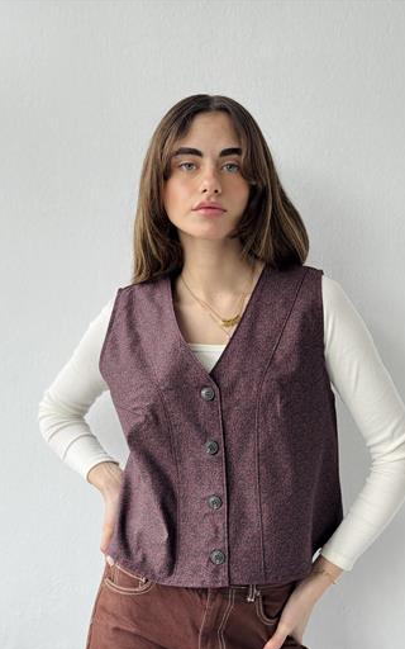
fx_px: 936
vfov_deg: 38.2
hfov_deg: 24.4
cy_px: 334
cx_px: 211
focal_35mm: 53
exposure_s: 1/166
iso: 50
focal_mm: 6.76
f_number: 1.78
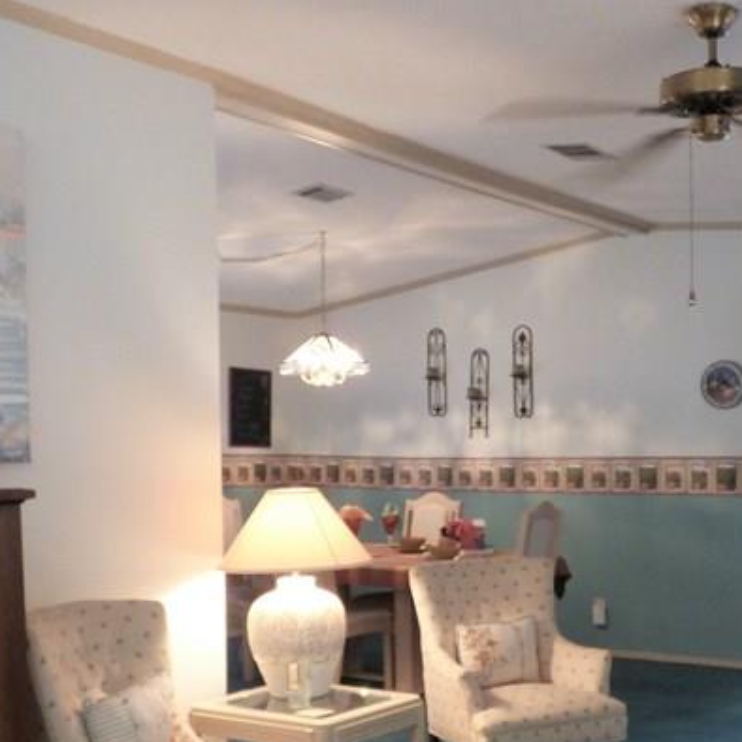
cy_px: 510
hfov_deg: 36.6
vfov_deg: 36.3
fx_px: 1116
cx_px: 463
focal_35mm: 46
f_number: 2.8
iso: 400
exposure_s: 1/40
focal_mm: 3.58
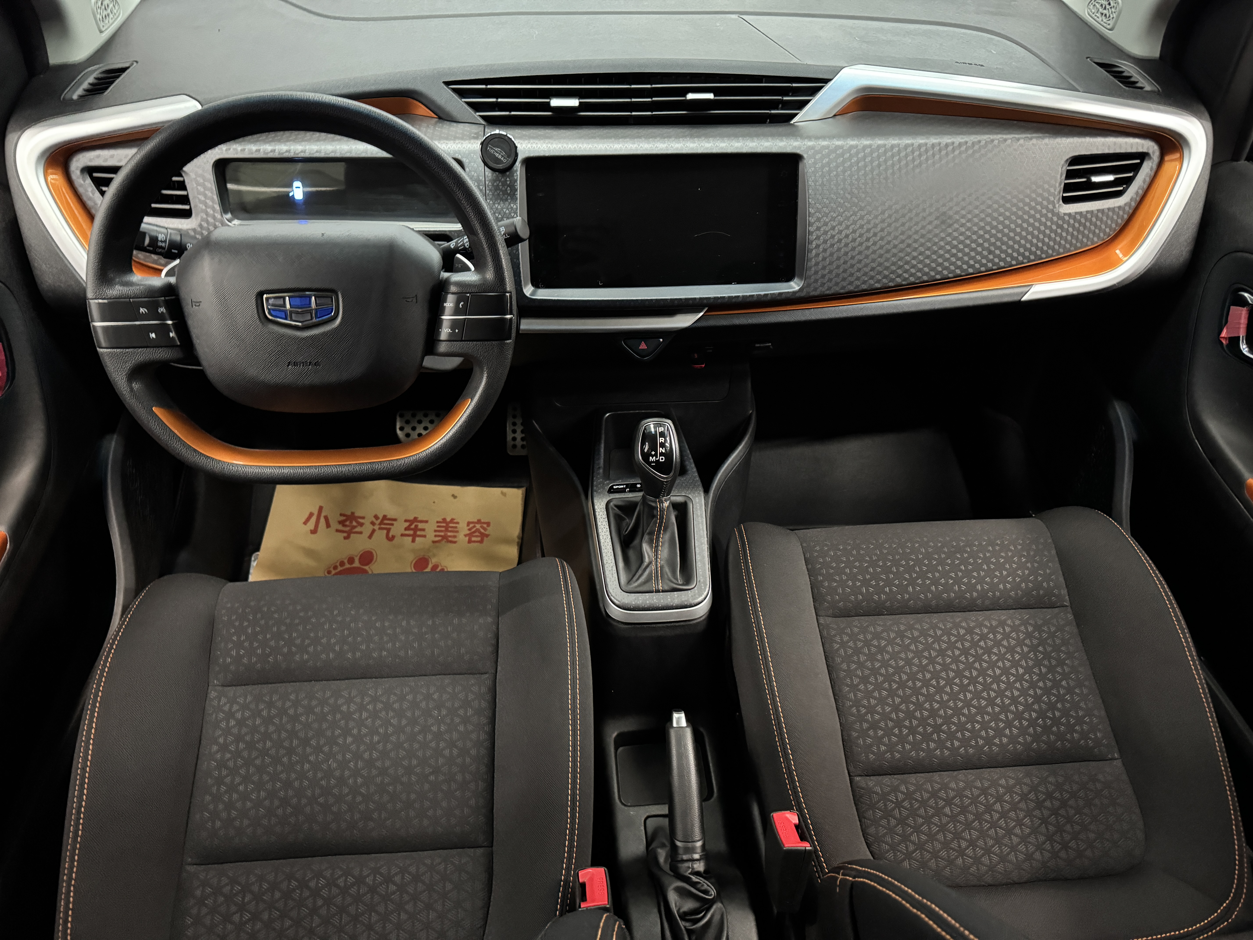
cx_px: 626
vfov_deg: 56.8
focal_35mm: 24
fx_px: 869
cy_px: 470
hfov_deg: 71.6
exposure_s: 1/30
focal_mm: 6.76
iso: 1250
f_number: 1.78
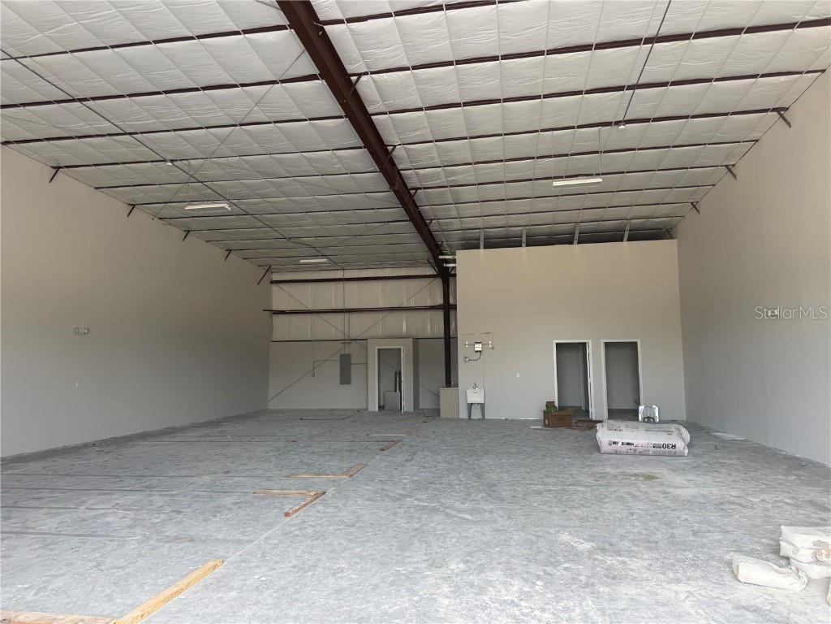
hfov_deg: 71.6
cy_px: 312
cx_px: 416
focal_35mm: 24
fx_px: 576
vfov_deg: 56.8
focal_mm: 6.76
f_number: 1.78
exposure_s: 1/172
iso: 80
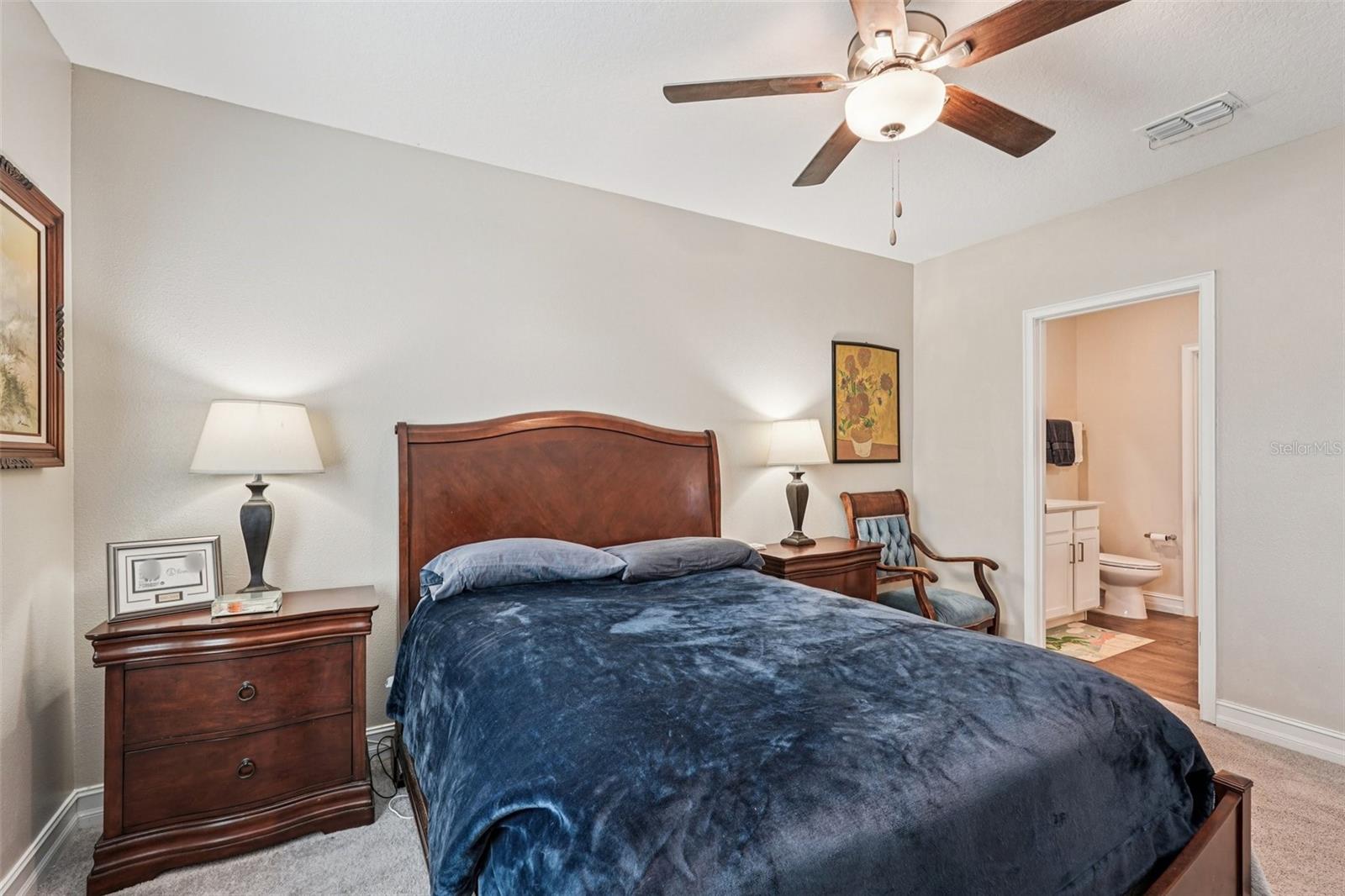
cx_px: 672
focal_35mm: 16
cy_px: 448
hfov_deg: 96.7
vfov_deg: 73.7
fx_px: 598
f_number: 8
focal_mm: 16
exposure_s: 1/6
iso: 400
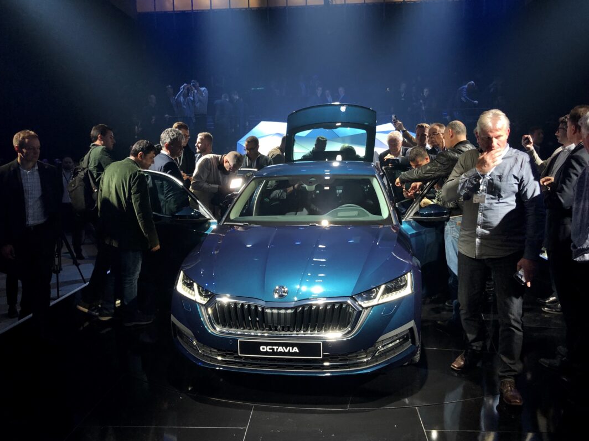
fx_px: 510
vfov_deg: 46.8
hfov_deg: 60.0
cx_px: 293
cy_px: 210
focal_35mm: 30
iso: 40
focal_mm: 4
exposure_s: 1/33
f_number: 1.8
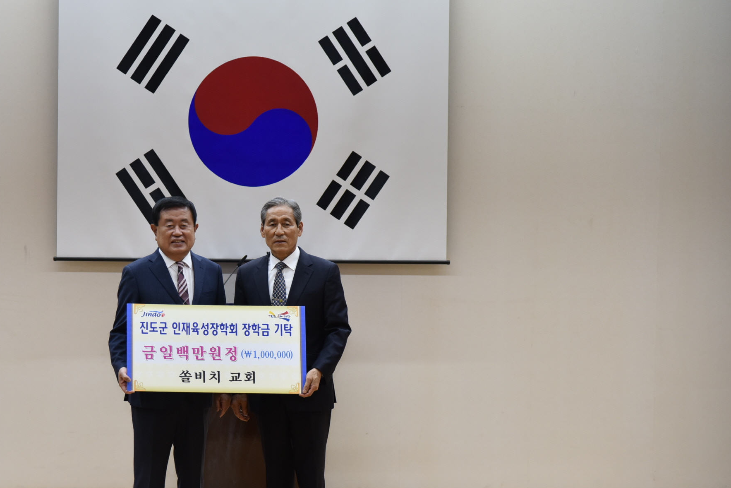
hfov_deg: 15.8
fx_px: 2620
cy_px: 302
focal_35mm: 129
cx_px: 239
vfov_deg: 10.6
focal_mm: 95
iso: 800
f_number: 4
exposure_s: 1/125
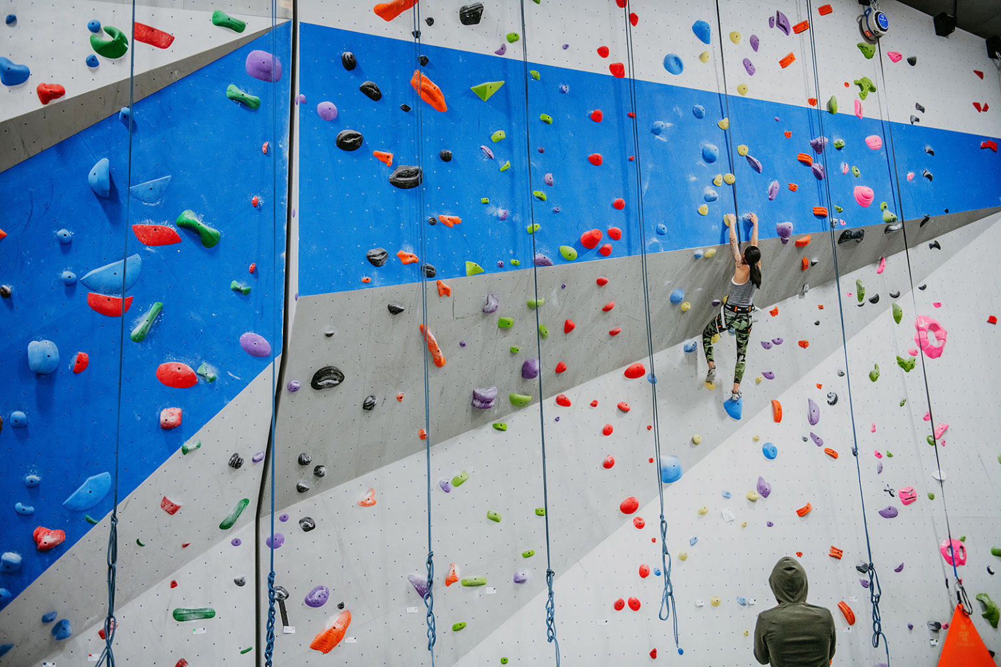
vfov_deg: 31.9
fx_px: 1168
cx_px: 500
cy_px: 334
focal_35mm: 42
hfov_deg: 46.4
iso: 2000
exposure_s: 1/250
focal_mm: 42
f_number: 2.8
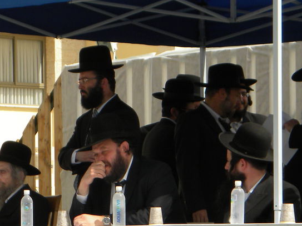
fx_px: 1867
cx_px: 24
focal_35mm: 214
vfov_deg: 6.9
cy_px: 238
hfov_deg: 9.2
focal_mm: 15.1
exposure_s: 1/196
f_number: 9
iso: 80
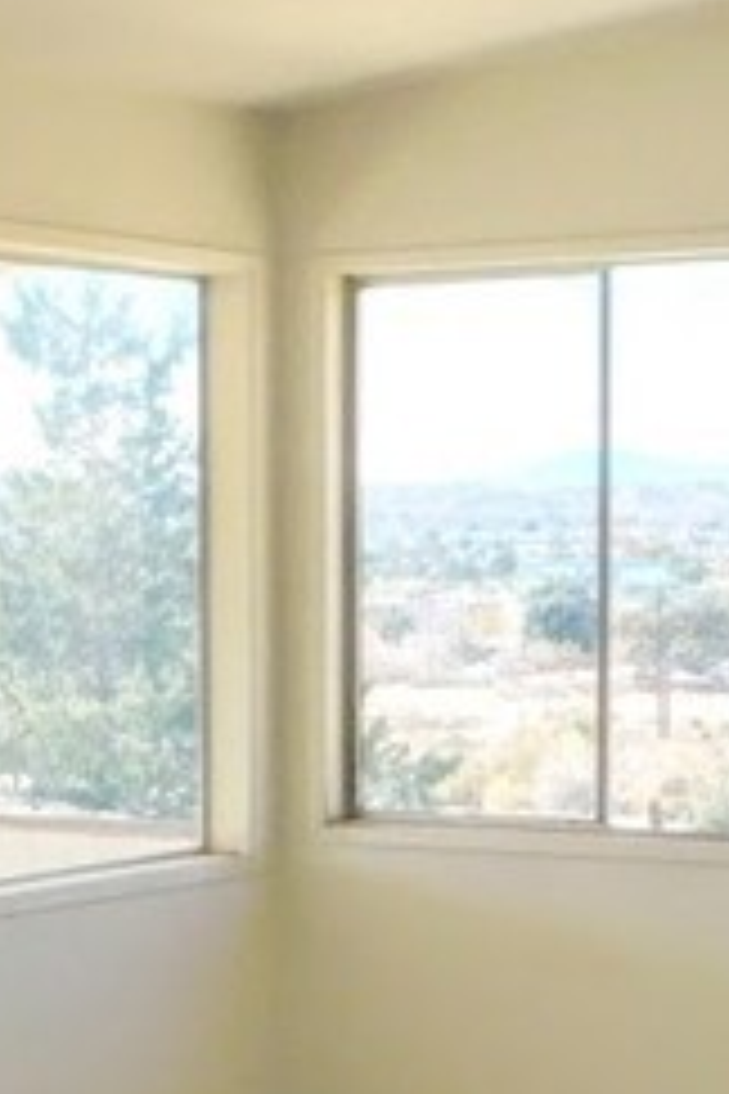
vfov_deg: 20.1
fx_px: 3068
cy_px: 774
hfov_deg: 13.3
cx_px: -22
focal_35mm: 101
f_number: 3
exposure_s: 1/500
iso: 125
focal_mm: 4
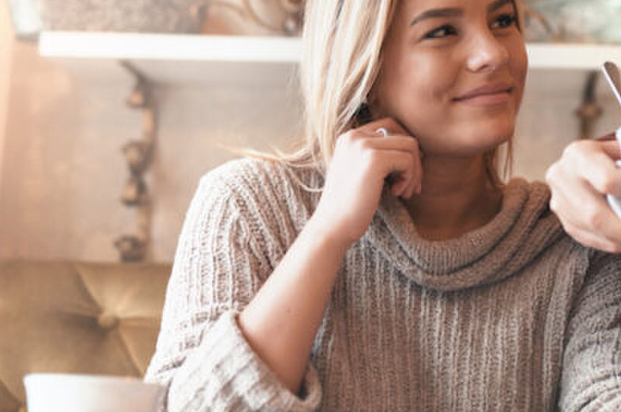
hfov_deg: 21.1
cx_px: 544
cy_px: 134
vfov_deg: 14.3
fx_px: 1636
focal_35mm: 95
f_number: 1.8
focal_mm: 50
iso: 400
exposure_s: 1/100
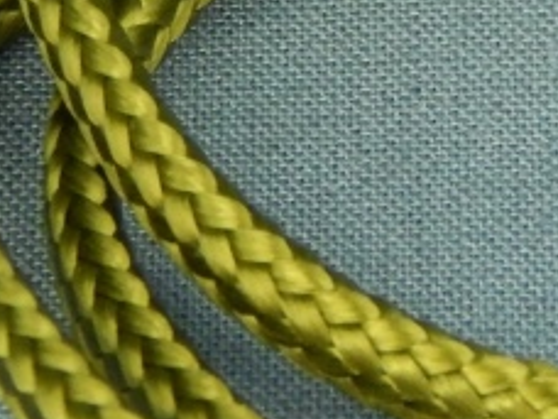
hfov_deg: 3.3
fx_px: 9543
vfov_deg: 2.5
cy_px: 154
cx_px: 646
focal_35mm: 592
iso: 400
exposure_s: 1/125
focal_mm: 23.4
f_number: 4.8
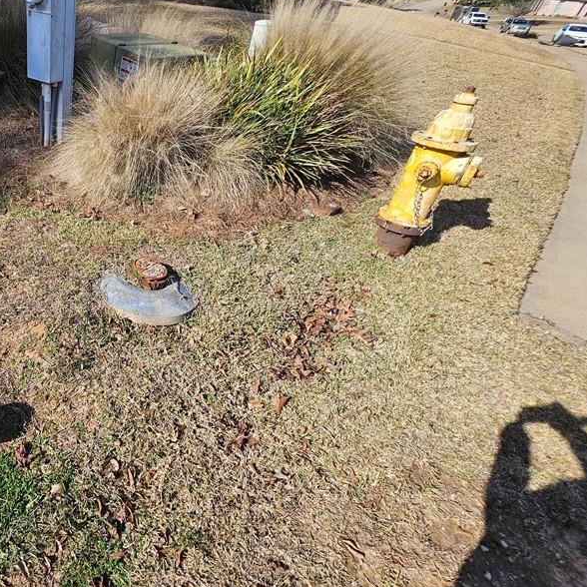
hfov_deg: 65.6
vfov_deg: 74.8
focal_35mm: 20
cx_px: 91
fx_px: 384
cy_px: 294
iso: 50
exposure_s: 1/1645
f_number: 2.2
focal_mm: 2.2
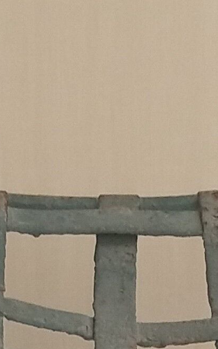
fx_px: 1758
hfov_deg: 7.1
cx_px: 108
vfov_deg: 11.2
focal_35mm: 185
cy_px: 362
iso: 64
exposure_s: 1/111
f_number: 1.9
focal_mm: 3.7
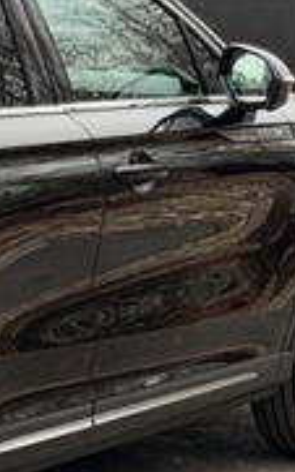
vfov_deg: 11.6
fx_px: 2317
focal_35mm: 180
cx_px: -274
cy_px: 266
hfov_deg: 7.1
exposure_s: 1/646
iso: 80
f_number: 1.78
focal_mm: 6.76
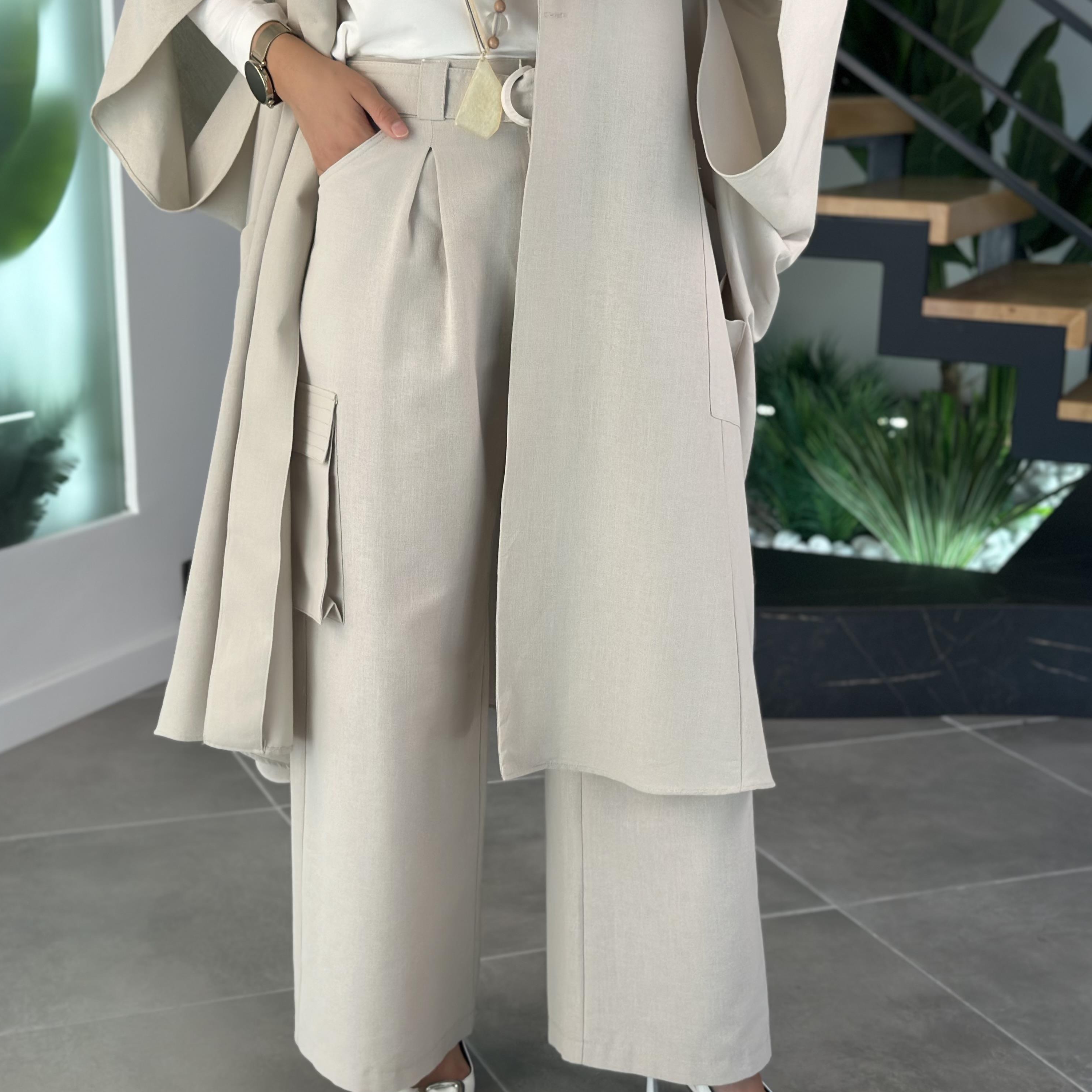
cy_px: 635
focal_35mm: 57
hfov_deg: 30.0
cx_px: 548
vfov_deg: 30.0
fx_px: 2034
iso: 80
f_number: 1.78
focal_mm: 6.86
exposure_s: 1/430
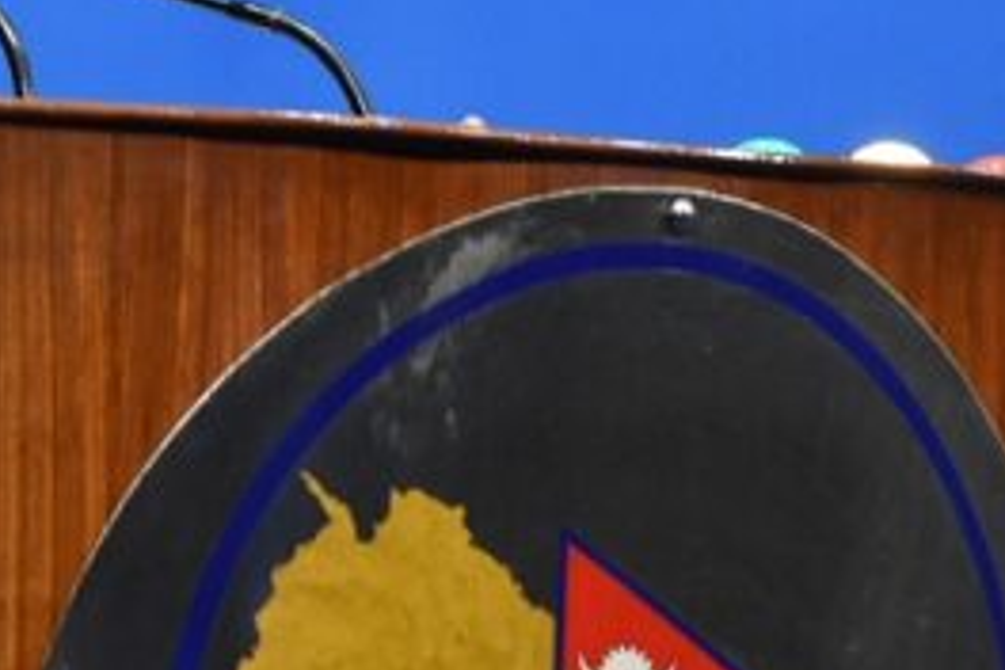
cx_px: -324
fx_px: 30090
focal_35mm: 1078
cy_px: -364
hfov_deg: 1.9
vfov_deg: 1.3
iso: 1600
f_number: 4
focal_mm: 185
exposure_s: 1/160
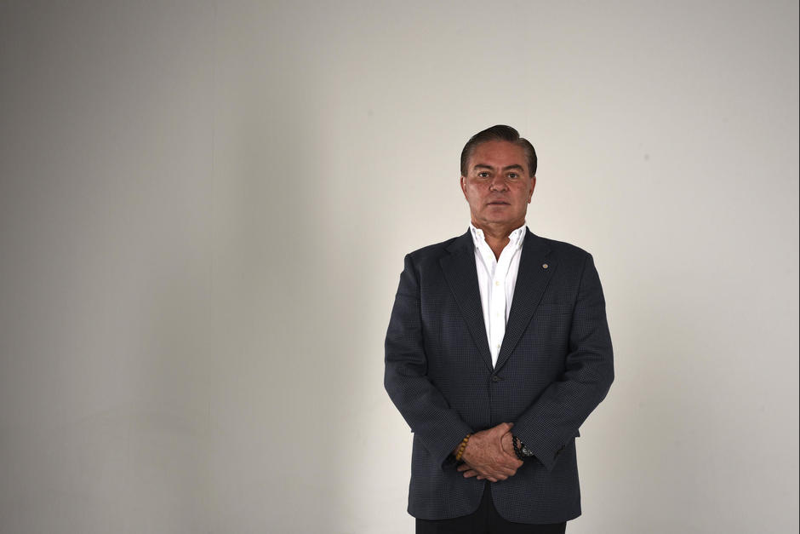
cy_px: 267
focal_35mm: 50
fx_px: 1111
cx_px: 400
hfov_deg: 39.6
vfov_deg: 27.0
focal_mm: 50
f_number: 13
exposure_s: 1/100
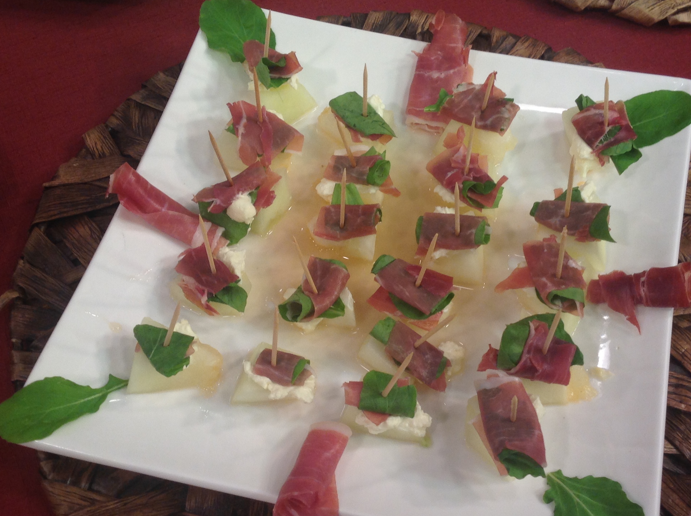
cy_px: 291
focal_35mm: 47
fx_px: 937
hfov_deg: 40.4
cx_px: 381
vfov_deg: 30.8
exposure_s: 1/40
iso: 64
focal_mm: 4.28
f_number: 2.4
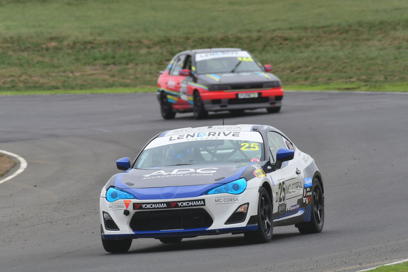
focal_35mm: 750
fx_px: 8503
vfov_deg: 1.8
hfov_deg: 2.7
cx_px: 204
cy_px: 136
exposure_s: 1/640
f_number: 10
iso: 640
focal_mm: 500
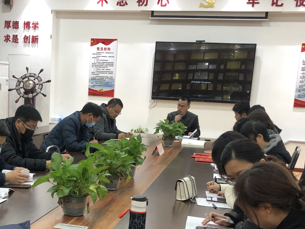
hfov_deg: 35.6
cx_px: 86
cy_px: 186
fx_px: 467
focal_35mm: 53
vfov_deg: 27.0
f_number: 1.8
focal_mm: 4
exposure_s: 1/25
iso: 32
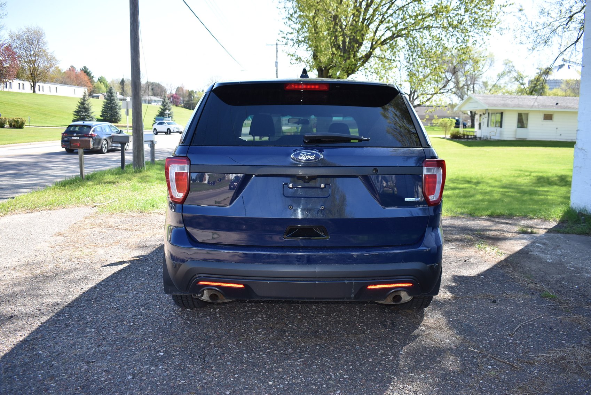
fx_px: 493
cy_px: 198
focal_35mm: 30
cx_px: 296
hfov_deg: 61.9
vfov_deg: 43.7
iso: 125
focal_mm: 20
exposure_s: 1/200
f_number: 5
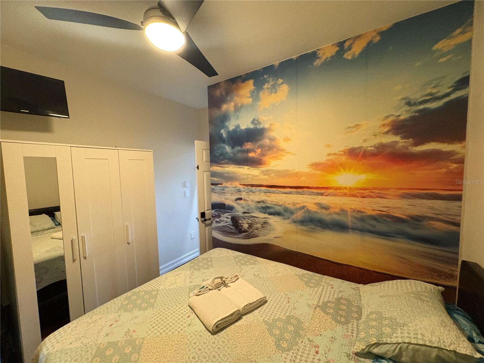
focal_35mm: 14
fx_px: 196
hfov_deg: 102.1
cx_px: 242
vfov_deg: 85.7
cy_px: 182
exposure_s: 1/60
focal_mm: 2.22
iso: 500
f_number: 2.2
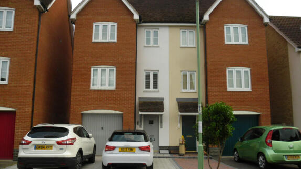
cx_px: 149
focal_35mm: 30
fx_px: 239
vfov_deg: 38.9
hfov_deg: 64.3
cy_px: 89
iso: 80
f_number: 3.5
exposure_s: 1/267
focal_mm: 4.9
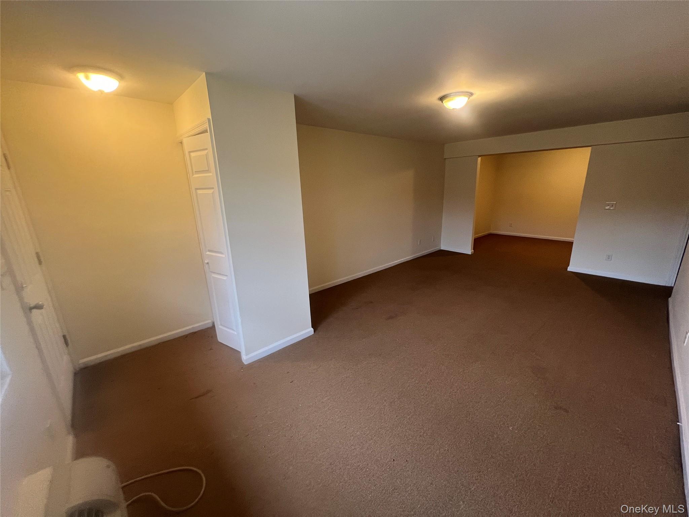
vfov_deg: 89.9
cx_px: 344
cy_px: 258
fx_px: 259
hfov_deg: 106.2
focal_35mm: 13
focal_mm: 1.57
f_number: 1.8
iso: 320
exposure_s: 1/60
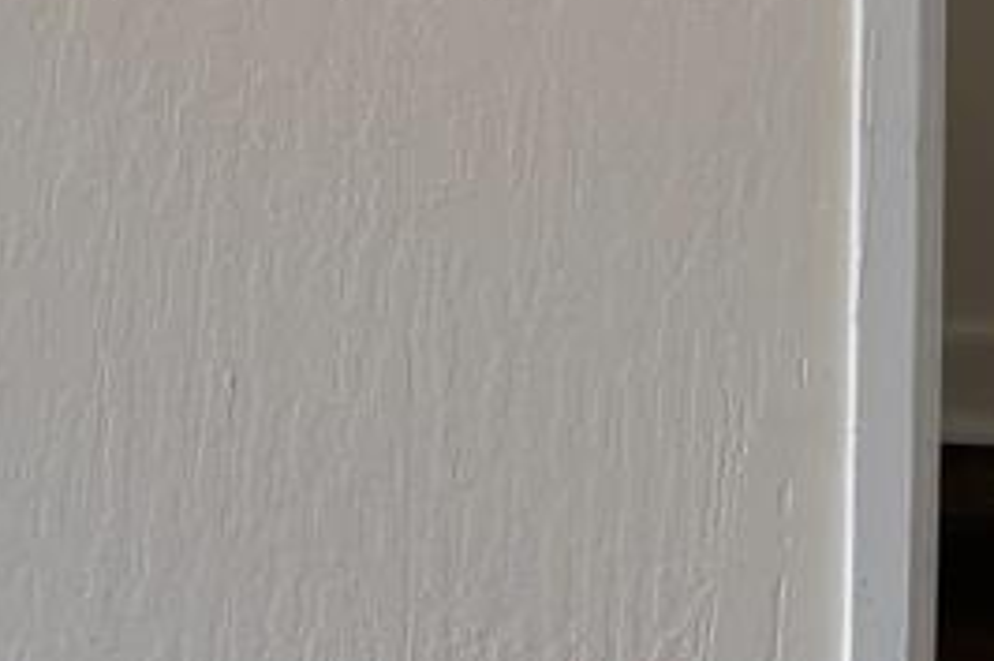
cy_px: -1006
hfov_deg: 14.5
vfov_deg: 8.7
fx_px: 3891
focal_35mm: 141
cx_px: 202
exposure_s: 1/256
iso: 100
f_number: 1.78
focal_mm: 6.76
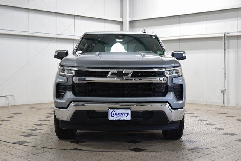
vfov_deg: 25.1
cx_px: 120
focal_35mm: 54
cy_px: 80
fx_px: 362
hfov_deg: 36.9
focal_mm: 36
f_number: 5.6
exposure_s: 1/60
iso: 1600
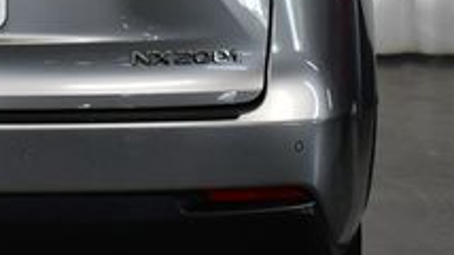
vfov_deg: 8.7
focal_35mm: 138
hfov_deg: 15.0
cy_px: -53
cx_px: -91
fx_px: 1660
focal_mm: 22
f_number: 3.8
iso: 800
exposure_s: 1/250
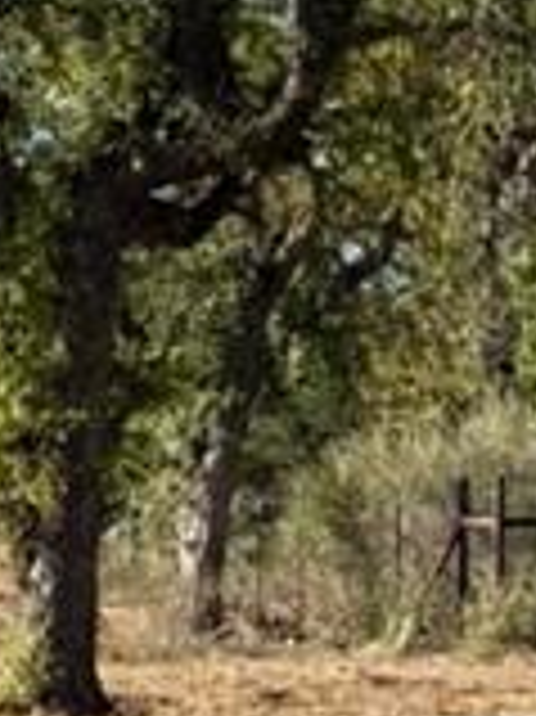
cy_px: 680
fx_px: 4796
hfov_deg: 6.1
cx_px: -721
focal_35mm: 232
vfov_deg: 8.5
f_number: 1.78
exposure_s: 1/6623
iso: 100
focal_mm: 6.86
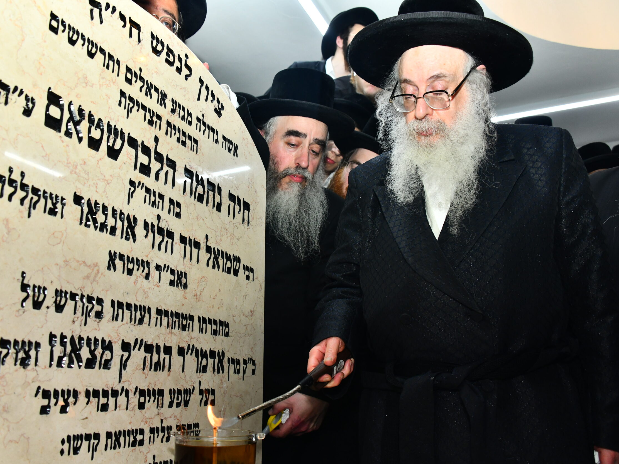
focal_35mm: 31
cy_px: 237
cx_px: 284
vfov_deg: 45.4
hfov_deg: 58.3
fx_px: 554
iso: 1250
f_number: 5
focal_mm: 28
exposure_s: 1/200
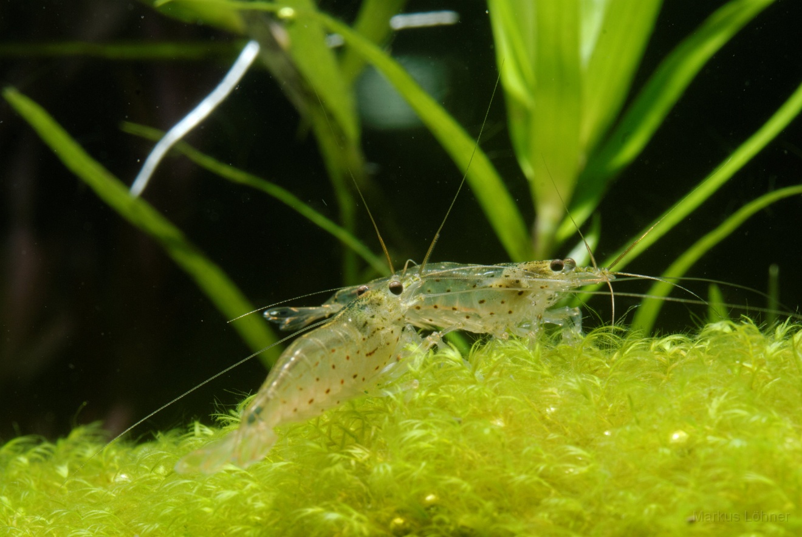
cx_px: 401
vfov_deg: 9.2
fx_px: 3346
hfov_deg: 13.7
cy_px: 268
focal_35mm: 150
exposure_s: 1/125
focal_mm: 100
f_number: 22
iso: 100
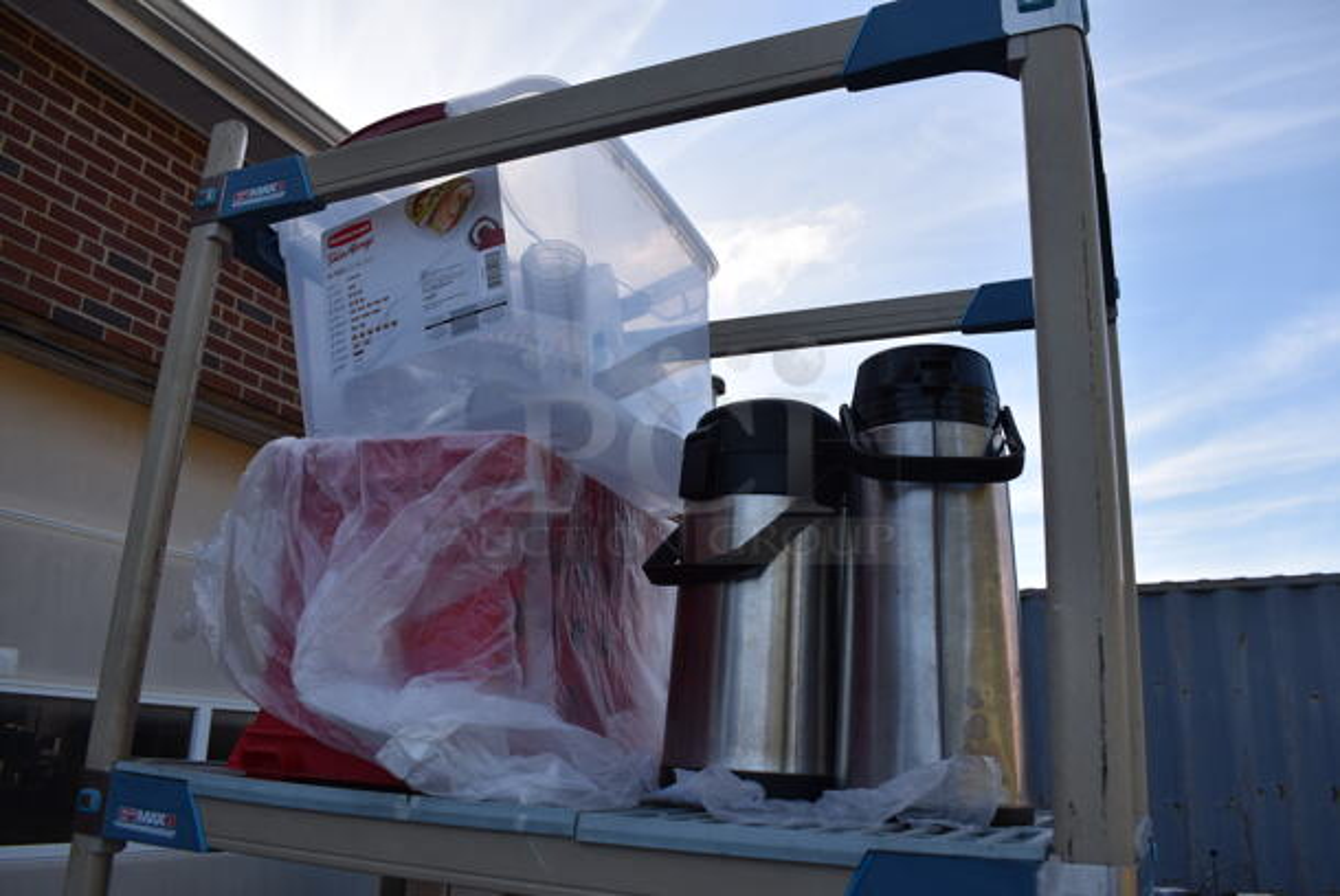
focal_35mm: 27
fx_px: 1006
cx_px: 670
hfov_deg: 67.3
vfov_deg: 48.0
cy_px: 448
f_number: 7.1
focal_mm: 18
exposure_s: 1/320
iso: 200
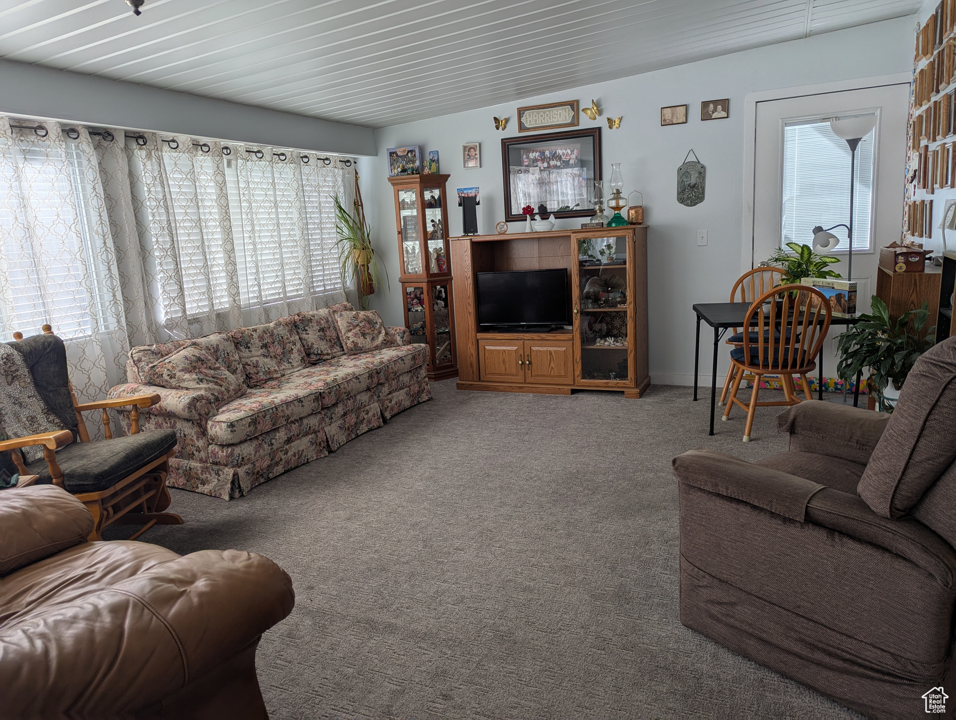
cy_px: 360
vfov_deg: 56.9
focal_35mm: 24
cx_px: 478
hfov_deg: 71.5
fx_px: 664
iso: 42
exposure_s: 1/253
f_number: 1.85
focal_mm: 6.81
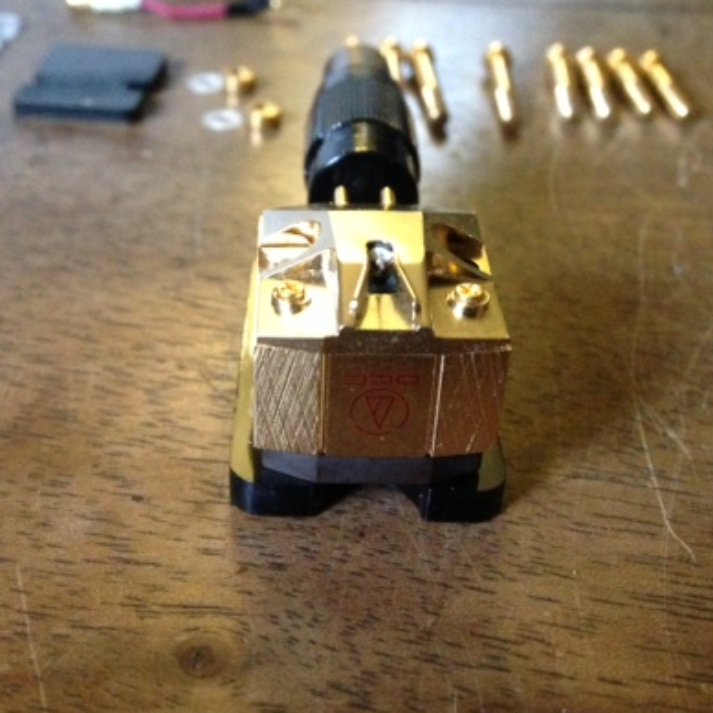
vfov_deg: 35.3
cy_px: 374
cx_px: 337
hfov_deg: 35.3
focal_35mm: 48
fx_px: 1119
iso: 640
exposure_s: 1/15
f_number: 2.4
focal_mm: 4.13
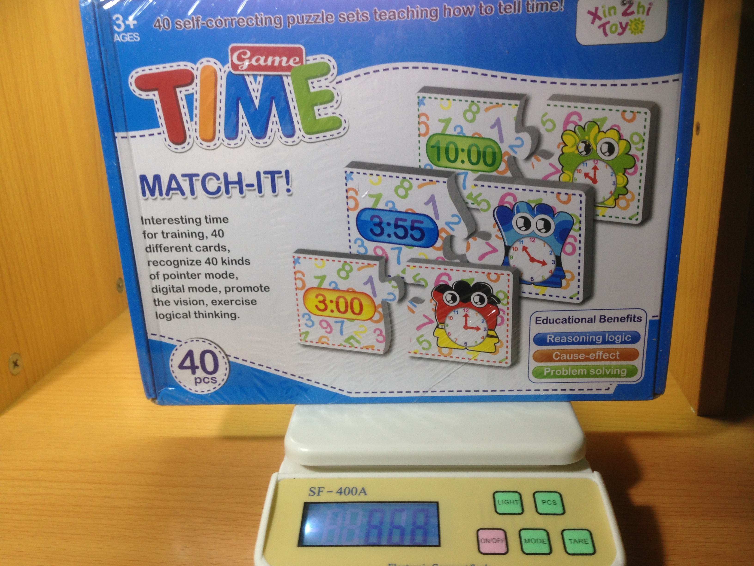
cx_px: 377
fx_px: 719
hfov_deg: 55.4
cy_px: 283
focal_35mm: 33
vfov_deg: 42.9
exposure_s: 1/25
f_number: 2.4
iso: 50
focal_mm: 4.12
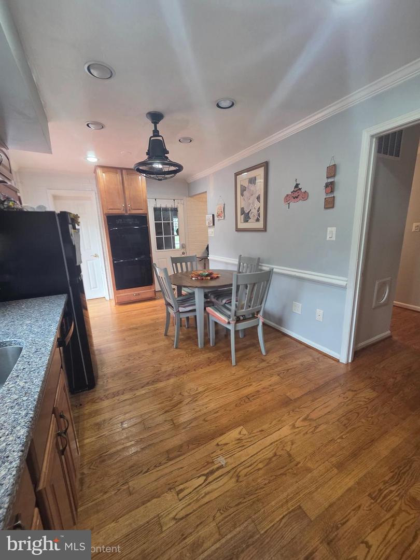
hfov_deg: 89.9
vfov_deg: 106.2
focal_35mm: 13
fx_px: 210
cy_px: 280
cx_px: 210
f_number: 2.2
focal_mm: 2.2
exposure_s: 1/60.2
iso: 160
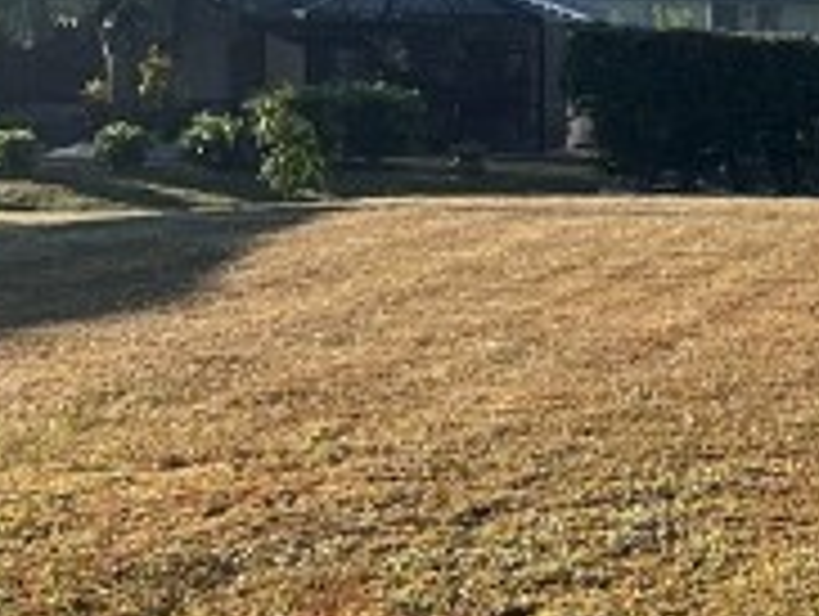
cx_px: 1660
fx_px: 3459
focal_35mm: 146
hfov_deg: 12.0
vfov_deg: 10.2
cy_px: 247
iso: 50
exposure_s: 1/4115
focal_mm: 5.7
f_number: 1.5
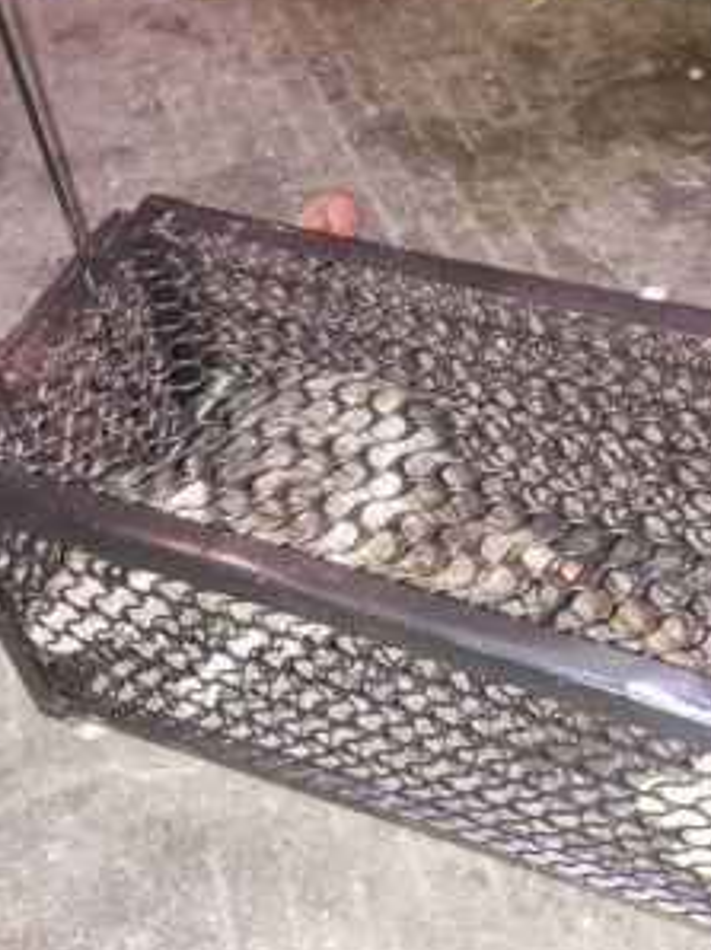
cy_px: 400
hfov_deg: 32.7
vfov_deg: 42.8
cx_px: 445
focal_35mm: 44
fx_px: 1207
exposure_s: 1/25
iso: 320
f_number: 2
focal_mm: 3.88
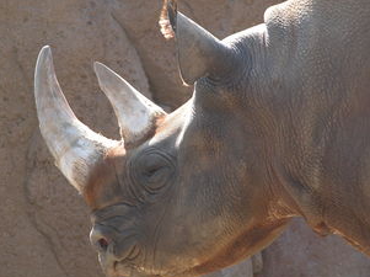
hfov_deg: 6.2
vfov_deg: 4.7
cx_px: 184
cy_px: 124
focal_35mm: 318
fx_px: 3395
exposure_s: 1/111
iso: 100
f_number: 4.2
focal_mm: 61.5
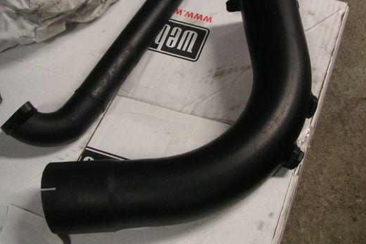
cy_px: 106
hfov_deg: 40.3
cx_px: 202
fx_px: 498
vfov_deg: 27.5
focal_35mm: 49
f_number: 2.8
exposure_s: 1/15
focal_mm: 6
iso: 100
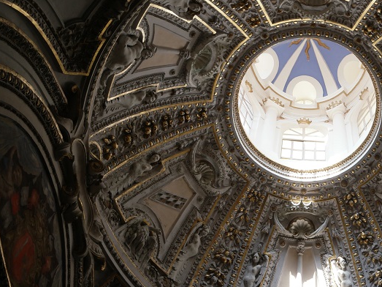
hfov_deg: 33.4
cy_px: 231
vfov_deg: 25.6
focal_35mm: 56
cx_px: 303
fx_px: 618
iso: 125
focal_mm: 19
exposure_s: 1/80
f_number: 4
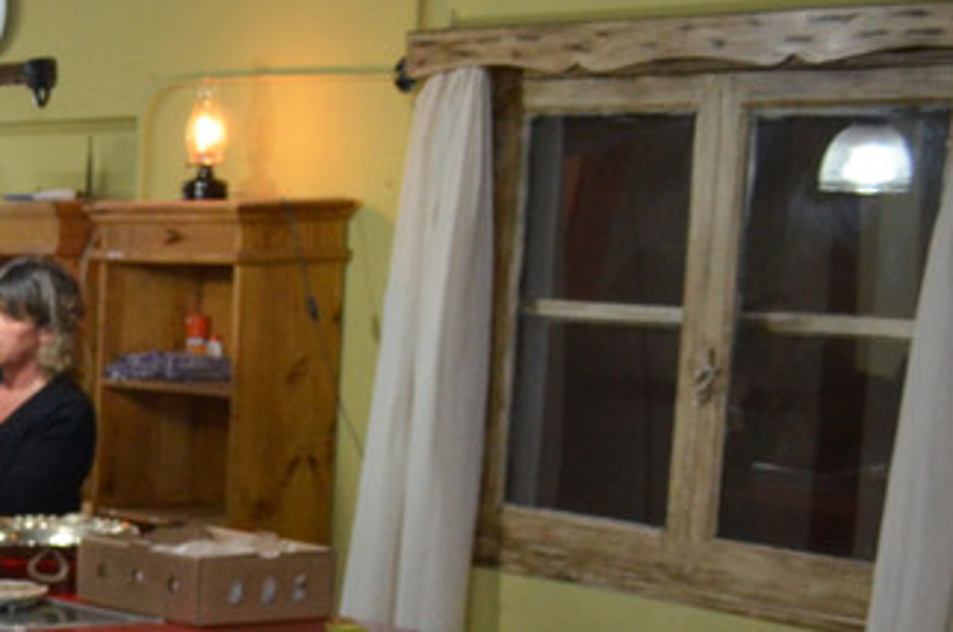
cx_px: -811
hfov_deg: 16.6
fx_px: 2668
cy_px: 797
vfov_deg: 13.1
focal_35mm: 101
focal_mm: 18
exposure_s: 1/60
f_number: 3.5
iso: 1400
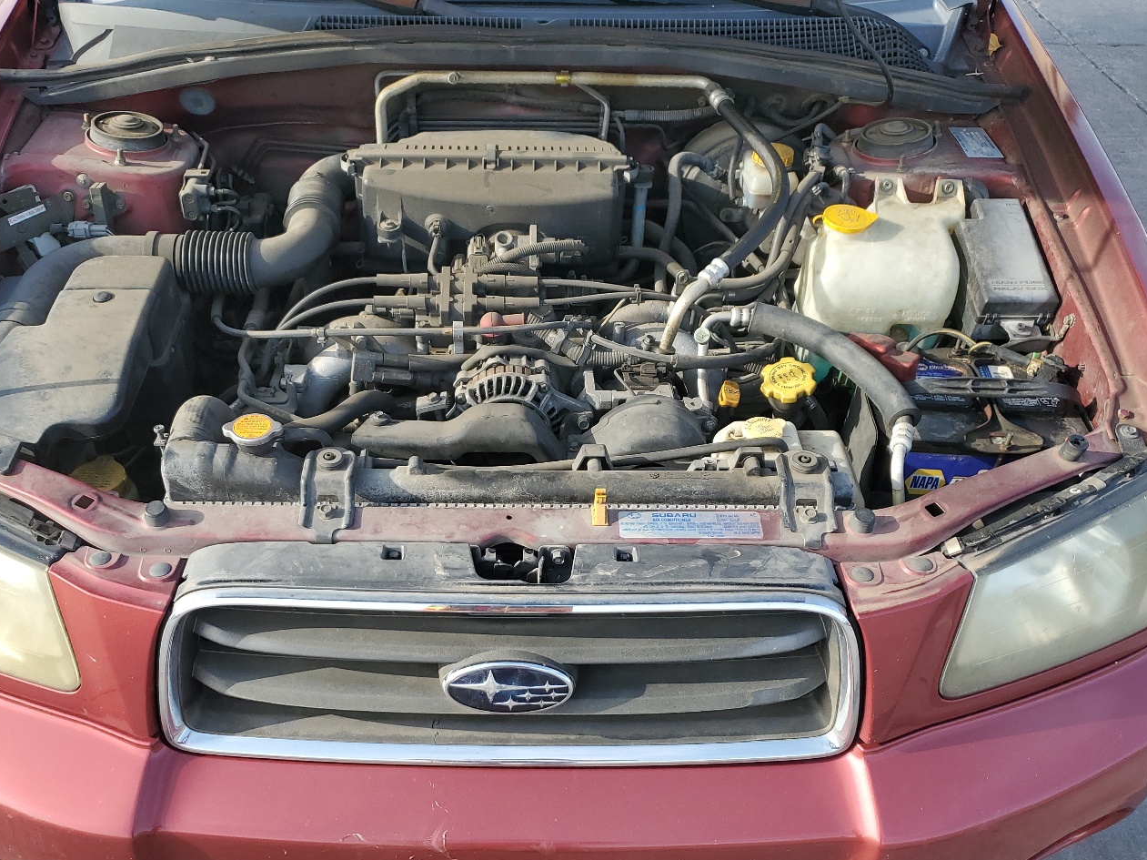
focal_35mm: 33
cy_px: 539
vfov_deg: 42.6
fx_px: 1093
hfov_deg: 55.2
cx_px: 496
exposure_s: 1/833
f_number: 1.5
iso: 50
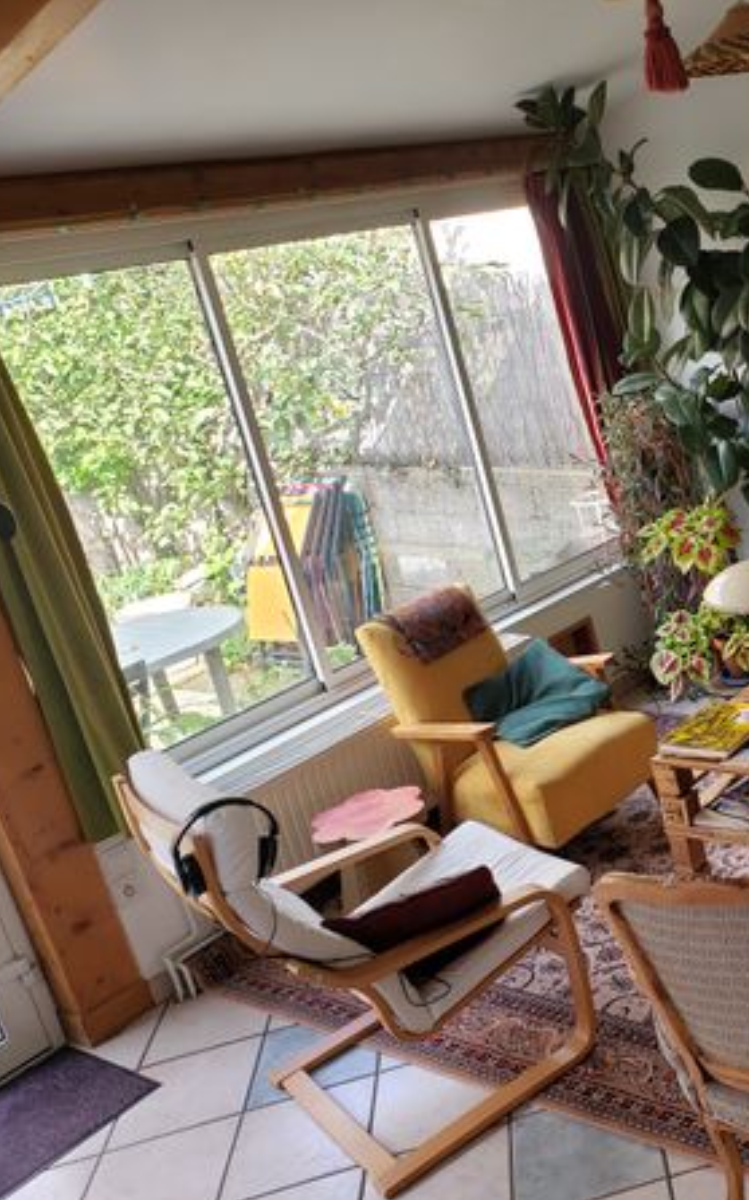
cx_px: 773
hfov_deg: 31.4
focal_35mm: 37
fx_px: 1210
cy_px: 599
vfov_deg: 52.8
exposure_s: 1/40
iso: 50
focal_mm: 4.3
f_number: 2.4
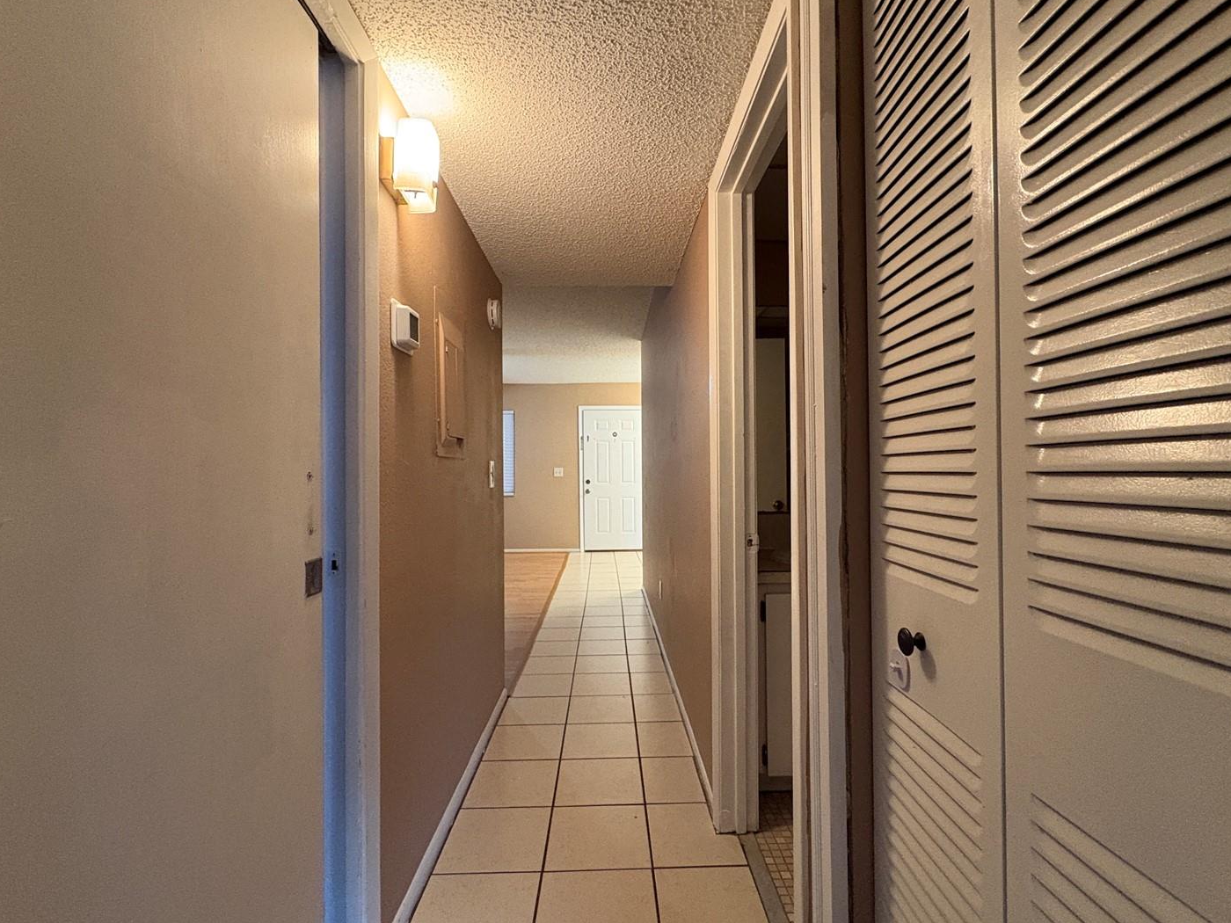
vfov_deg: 78.1
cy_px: 467
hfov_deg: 94.5
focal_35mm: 16
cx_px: 622
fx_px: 569
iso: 640
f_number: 2.2
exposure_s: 1/60
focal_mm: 2.22
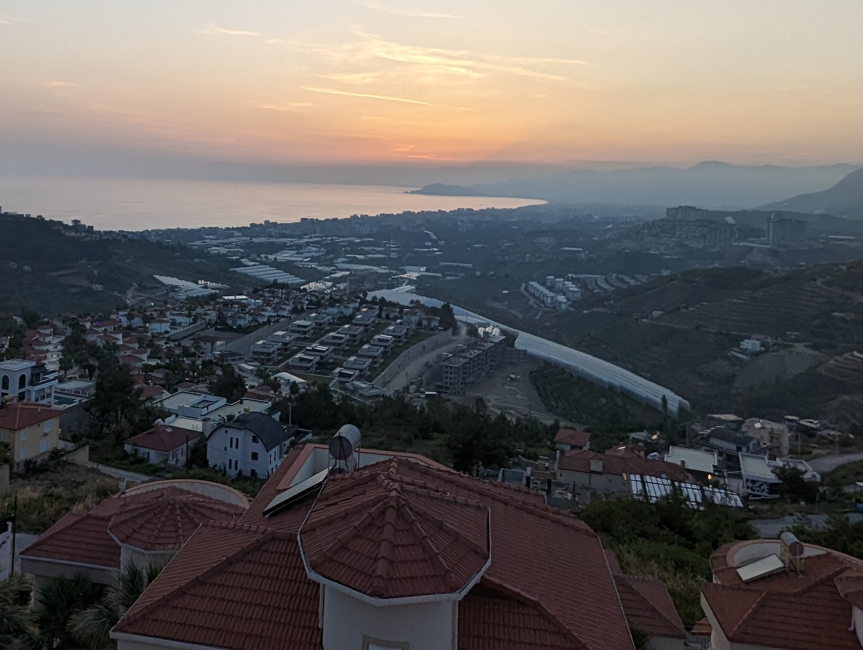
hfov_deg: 62.7
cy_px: 142
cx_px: 336
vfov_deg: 47.5
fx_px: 699
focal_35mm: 28
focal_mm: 1.95
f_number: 2.2
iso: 51
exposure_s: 1/273
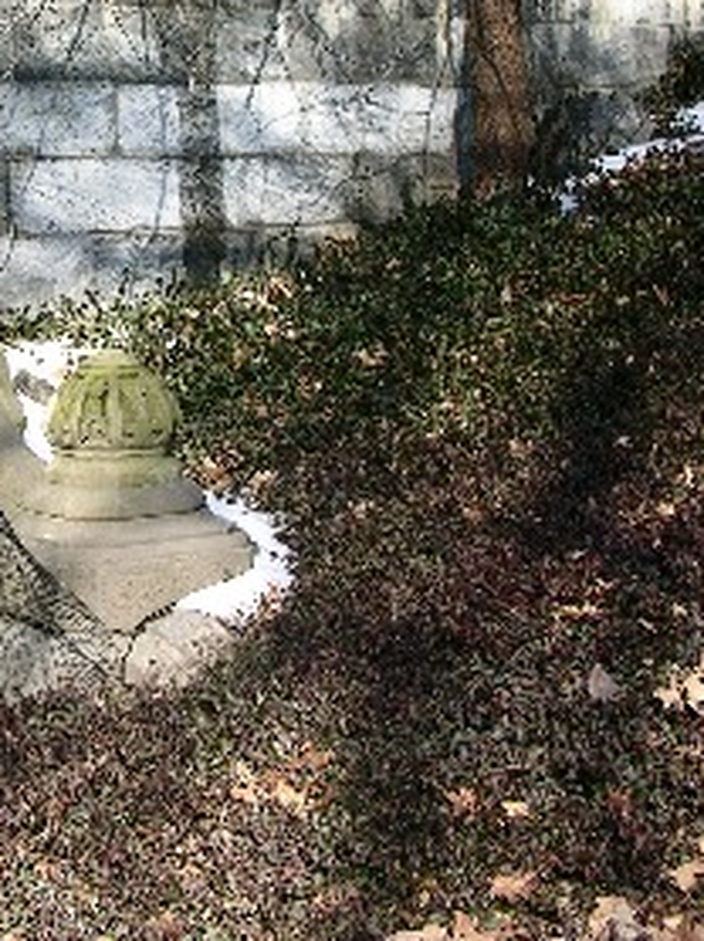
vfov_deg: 25.8
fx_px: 2010
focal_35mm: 74
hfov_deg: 19.3
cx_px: -7
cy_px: 168
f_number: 5.6
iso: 50
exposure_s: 1/81.1
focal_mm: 8.9
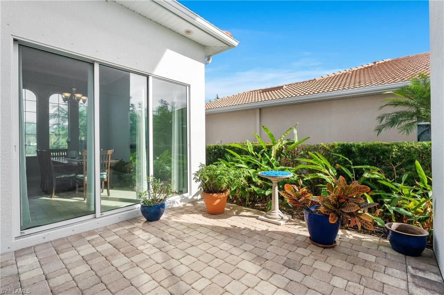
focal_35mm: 16
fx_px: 197
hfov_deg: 96.8
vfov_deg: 73.7
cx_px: 222
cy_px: 148
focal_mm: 16
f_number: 9
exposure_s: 1/320
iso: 200
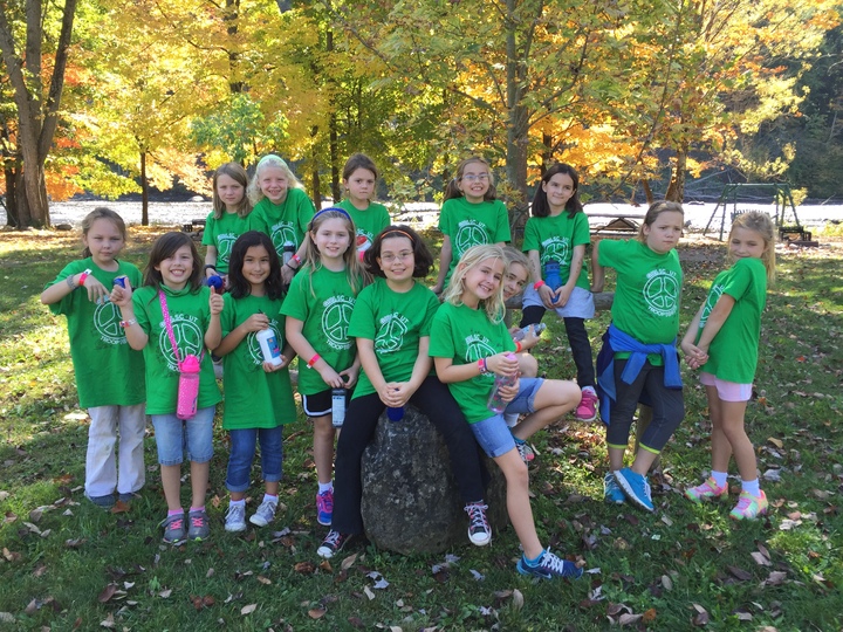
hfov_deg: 61.7
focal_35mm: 29
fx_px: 706
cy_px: 316
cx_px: 422
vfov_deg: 48.2
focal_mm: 4.15
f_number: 2.2
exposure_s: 1/158
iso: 32
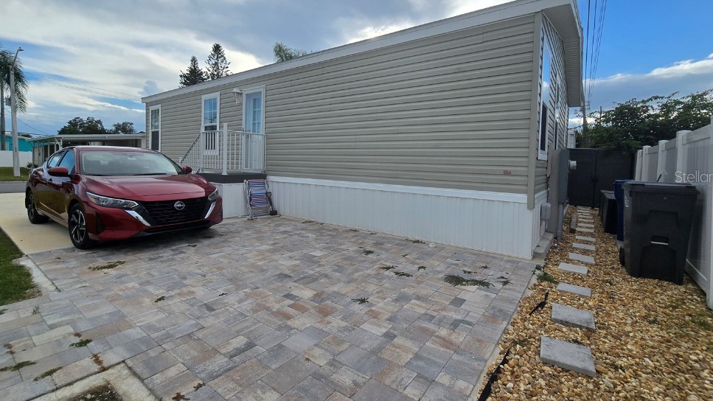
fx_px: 284
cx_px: 366
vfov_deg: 70.3
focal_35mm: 15
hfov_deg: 103.0
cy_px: 176
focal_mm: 2.2
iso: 50
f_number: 2.2
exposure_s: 1/2752
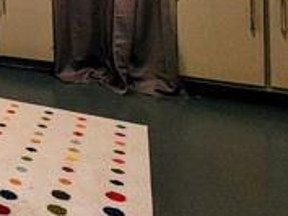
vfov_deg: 26.4
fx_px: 391
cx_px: -200
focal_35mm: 47
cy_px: -63
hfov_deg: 24.2
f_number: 2.2
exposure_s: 1/40
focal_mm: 2.2
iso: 320
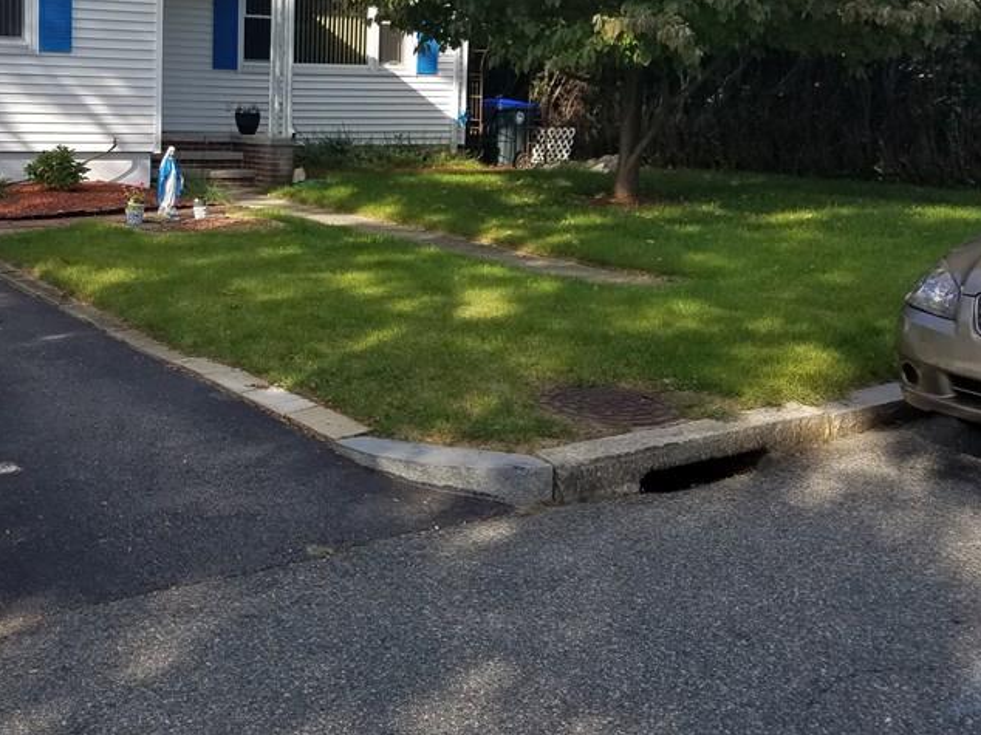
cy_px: 169
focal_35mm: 42
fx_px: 1190
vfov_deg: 33.5
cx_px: 243
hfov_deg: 43.4
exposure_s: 1/1688
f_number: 1.7
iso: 50
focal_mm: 4.2
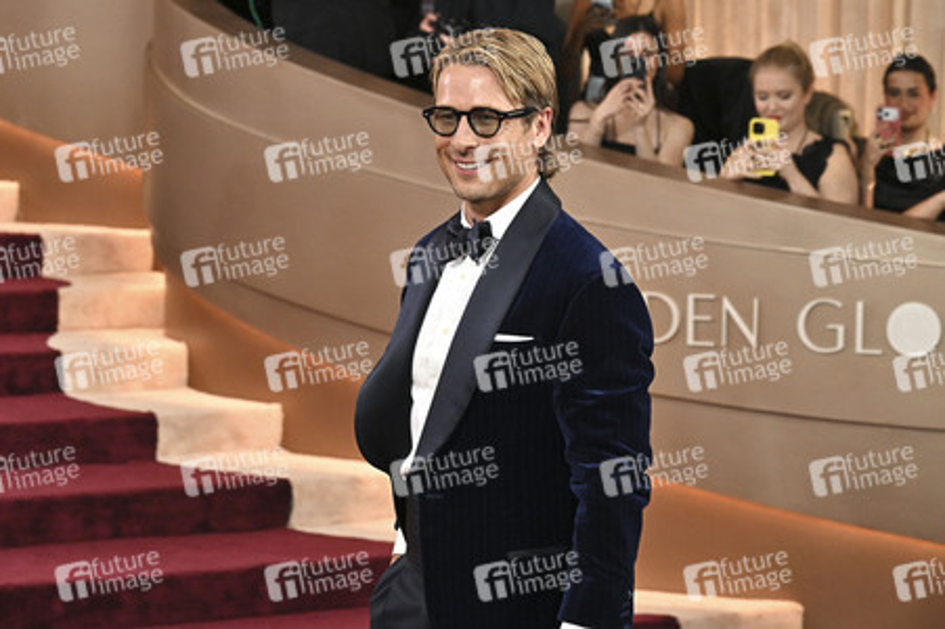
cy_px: 314
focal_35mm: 85
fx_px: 2230
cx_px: 472
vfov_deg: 16.0
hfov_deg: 23.9
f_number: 5.6
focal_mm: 85
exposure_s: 1/320
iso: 2500
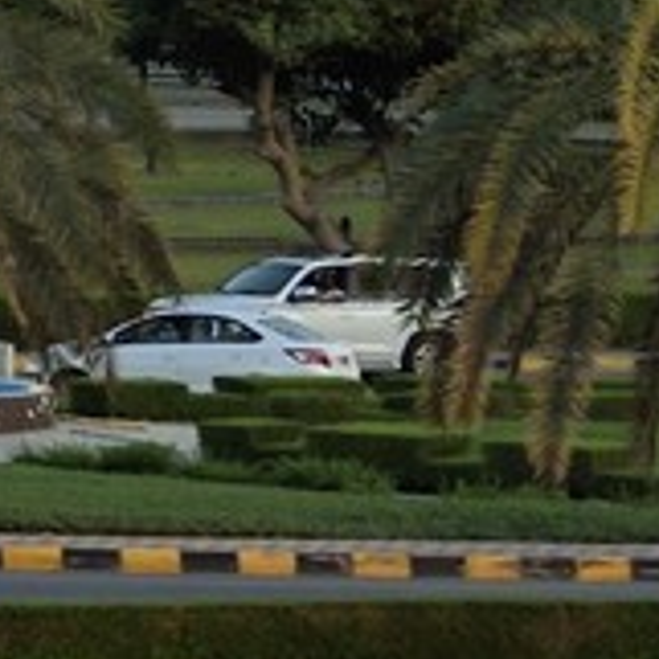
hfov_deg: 2.2
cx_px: -2149
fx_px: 16692
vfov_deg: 2.2
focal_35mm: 775
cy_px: -1406
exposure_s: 1/320
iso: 400
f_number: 6.3
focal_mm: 92
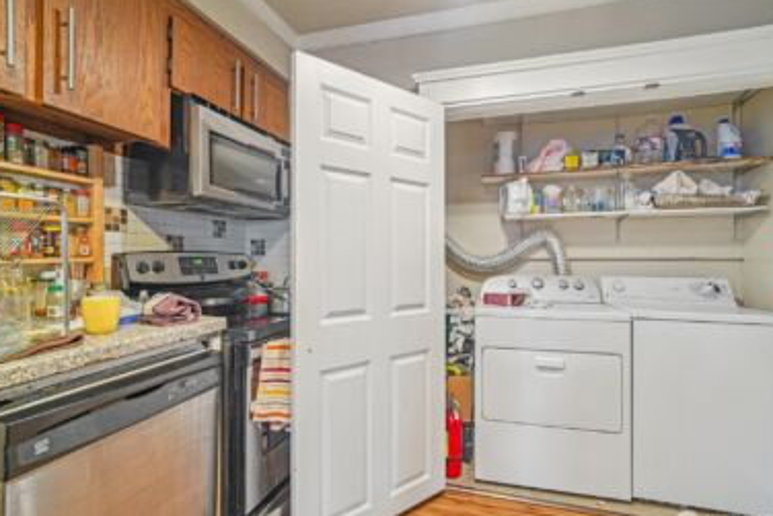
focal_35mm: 17
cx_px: 382
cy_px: 266
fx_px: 365
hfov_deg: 93.3
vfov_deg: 70.5
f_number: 8
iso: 1600
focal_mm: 16
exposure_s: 1/10
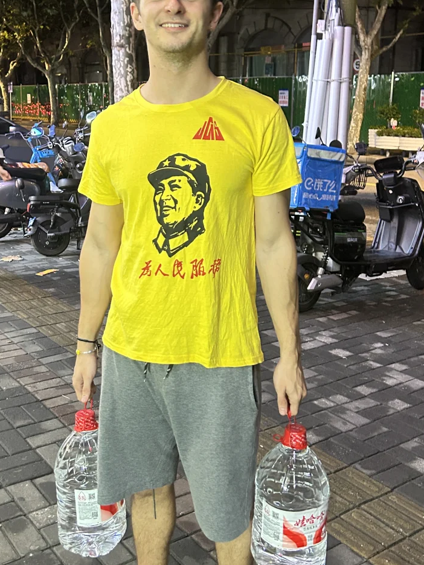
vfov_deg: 46.5
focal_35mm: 40
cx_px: 174
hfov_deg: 35.9
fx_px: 653
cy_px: 226
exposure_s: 1/25
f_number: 1.5
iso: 640
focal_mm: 5.7
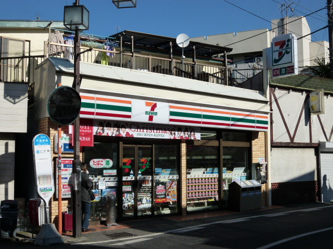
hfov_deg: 42.9
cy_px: 124
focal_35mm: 44
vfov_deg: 32.9
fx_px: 423
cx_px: 166
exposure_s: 1/800
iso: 160
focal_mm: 7.9
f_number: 5.6
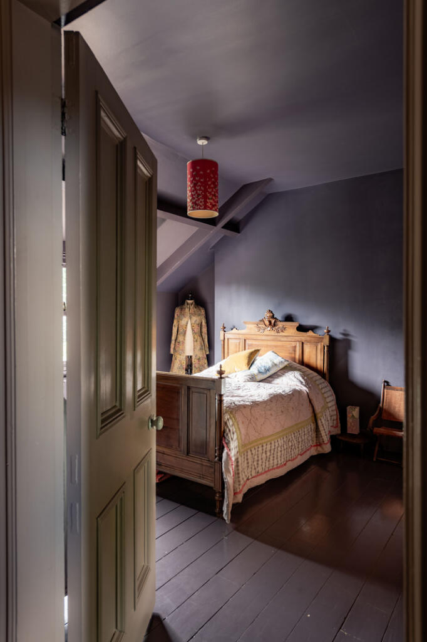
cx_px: 214
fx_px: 409
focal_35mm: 23
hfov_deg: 55.1
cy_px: 321
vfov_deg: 76.1
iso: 320
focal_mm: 23
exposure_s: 1/10
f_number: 6.3
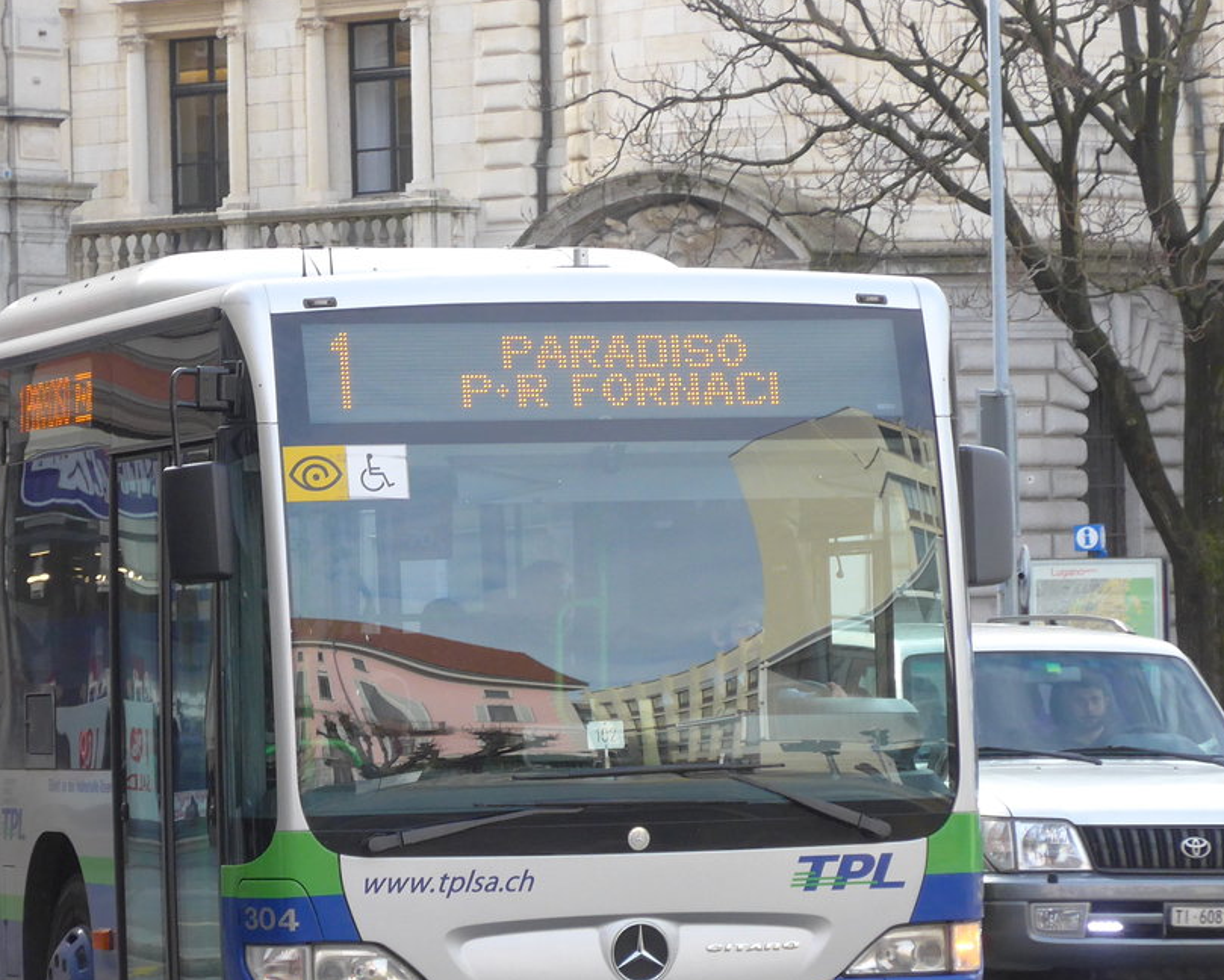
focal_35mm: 191
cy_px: 626
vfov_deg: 8.1
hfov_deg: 10.1
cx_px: 412
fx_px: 6922
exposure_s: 1/400
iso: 400
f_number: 5.3
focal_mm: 25.7
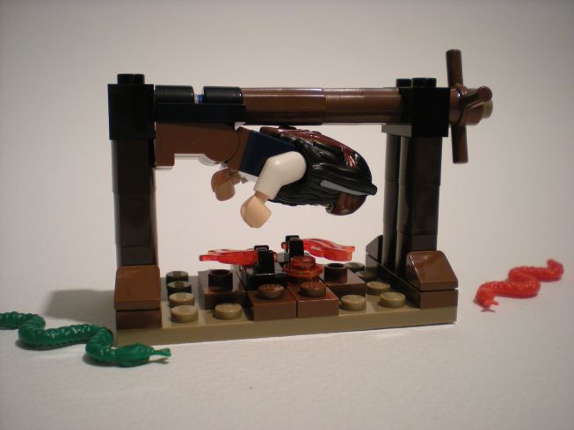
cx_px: 287
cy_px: 215
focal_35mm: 38
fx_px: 630
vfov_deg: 37.7
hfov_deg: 49.0
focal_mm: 6.3
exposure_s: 1/59.8
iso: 194
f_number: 3.1
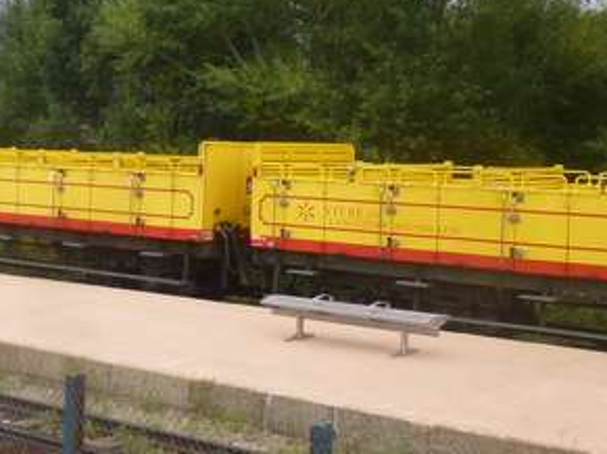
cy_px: 154
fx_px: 1157
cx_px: 13
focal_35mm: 66
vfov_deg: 22.2
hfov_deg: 27.8
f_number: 3.1
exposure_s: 1/200
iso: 100
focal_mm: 4.5
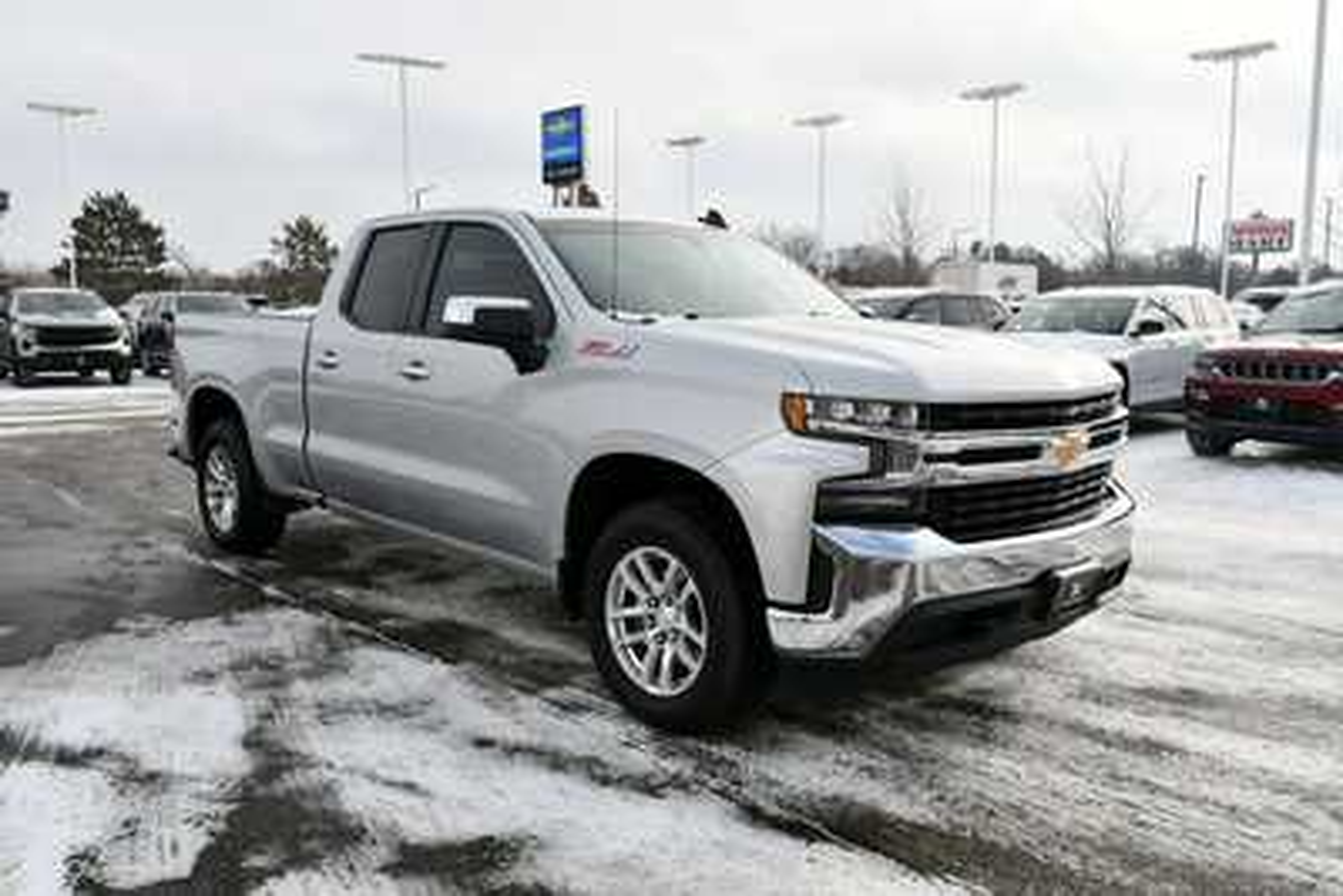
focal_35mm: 30
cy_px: 448
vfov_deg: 43.6
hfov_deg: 61.9
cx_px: 672
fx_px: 1120
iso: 100
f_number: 8
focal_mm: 20
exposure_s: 1/250
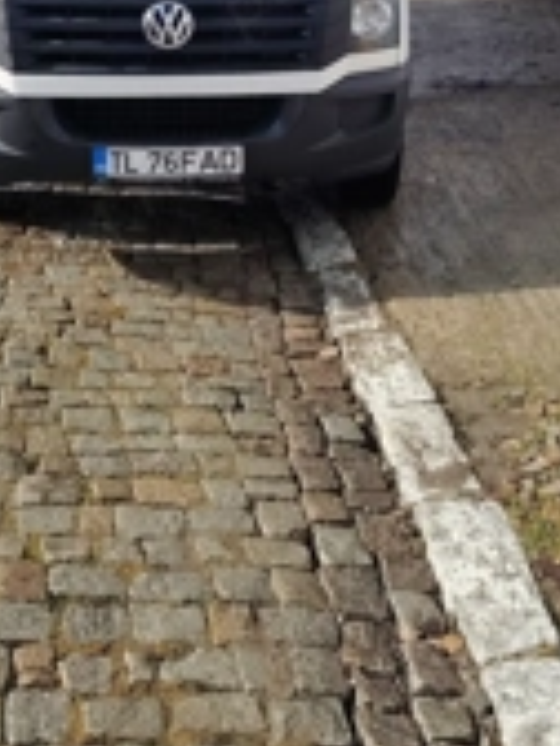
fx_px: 1229
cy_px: -4
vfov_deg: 31.2
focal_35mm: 57
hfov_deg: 25.6
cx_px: 209
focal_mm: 5.25
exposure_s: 1/753
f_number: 1.75
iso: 100
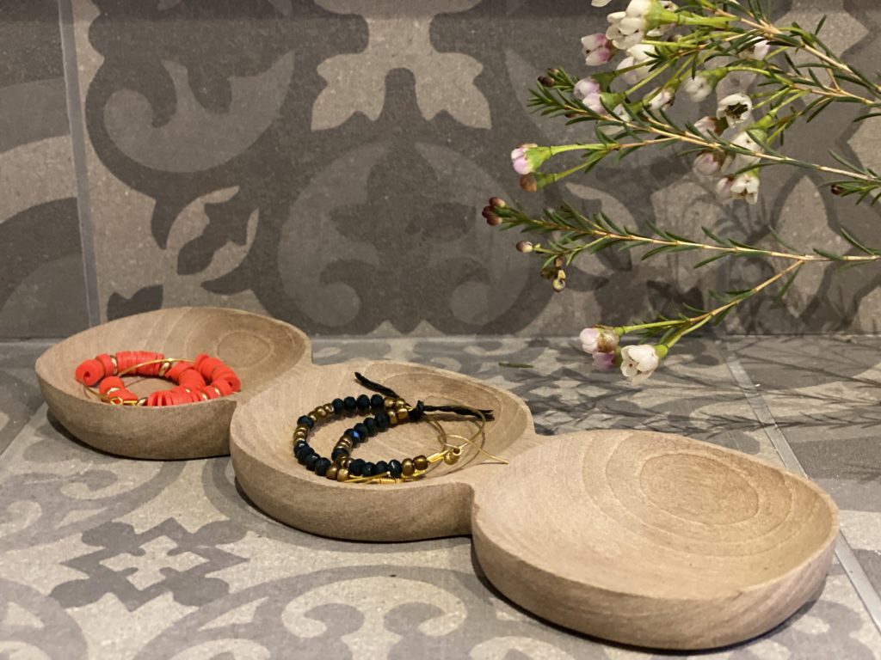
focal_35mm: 52
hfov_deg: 36.8
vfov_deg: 28.0
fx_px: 1323
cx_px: 440
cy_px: 330
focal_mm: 6
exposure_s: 1/17
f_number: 2
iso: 400
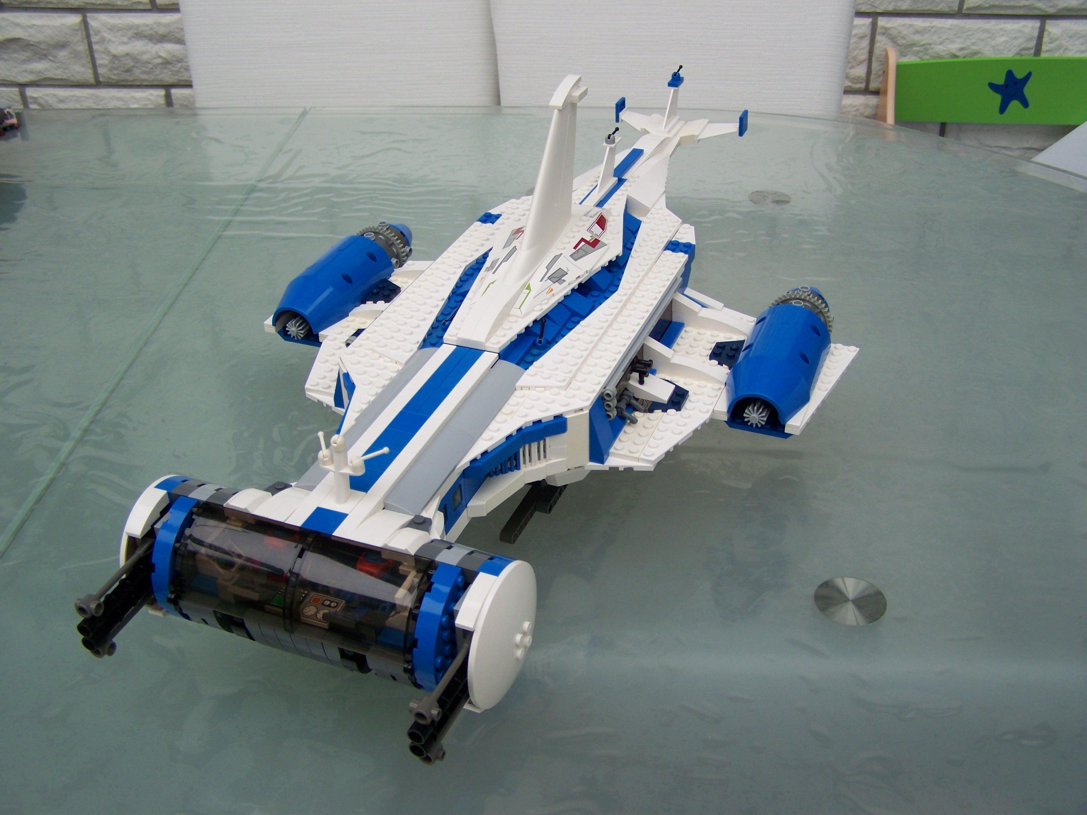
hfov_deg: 49.0
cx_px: 544
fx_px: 1193
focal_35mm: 38
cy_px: 408
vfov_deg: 37.7
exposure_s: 1/200
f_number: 2.8
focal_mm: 6.3
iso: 64
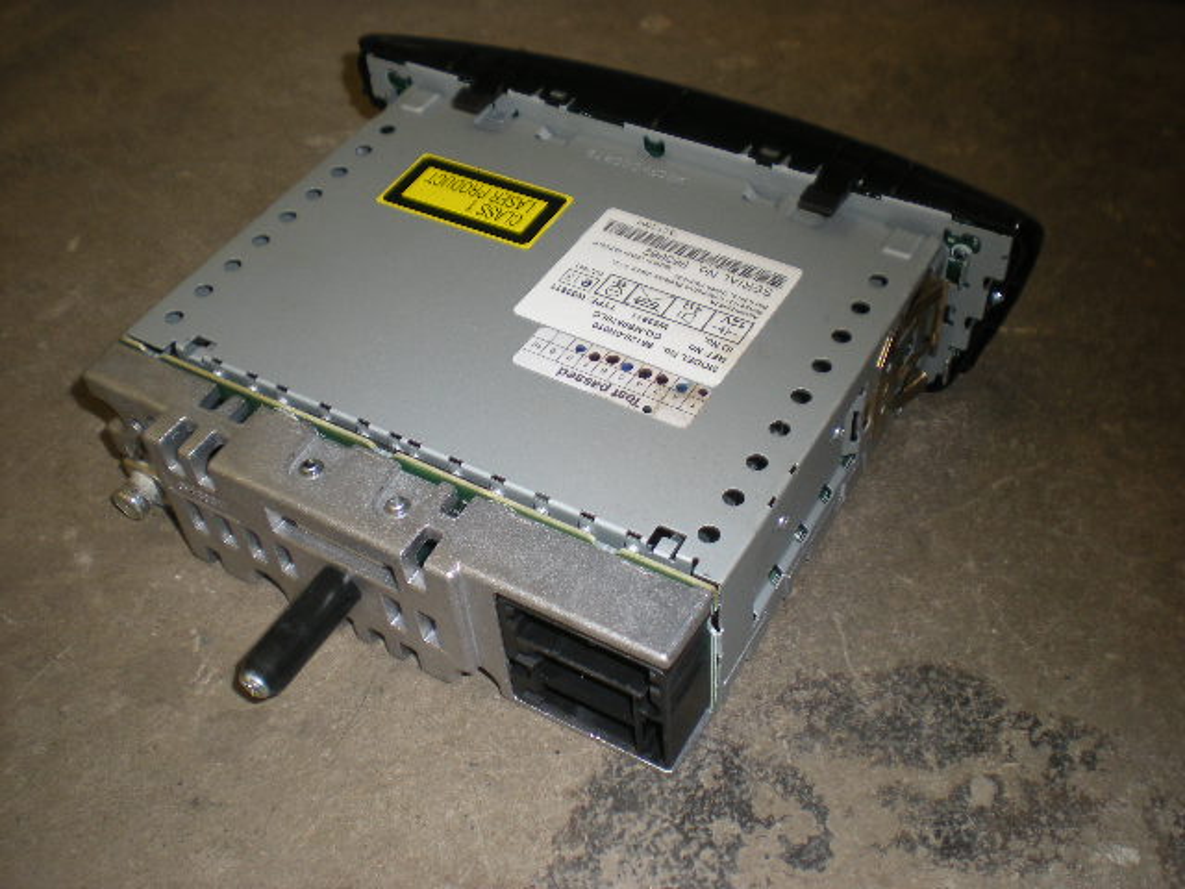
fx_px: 1301
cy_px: 444
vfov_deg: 37.7
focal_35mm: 38
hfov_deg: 49.0
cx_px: 592
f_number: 3.1
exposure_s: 1/30
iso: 64
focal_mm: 6.3
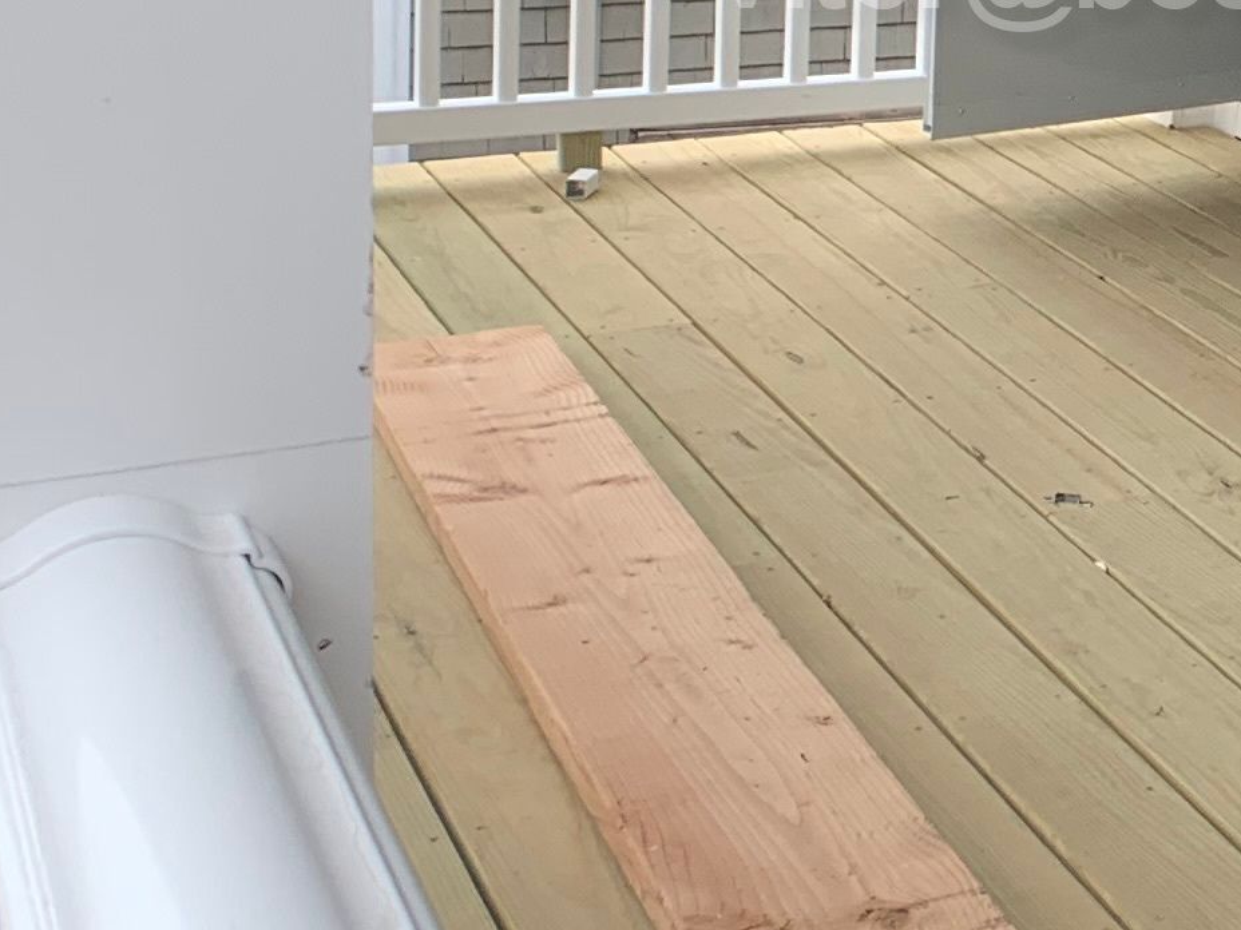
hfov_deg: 16.6
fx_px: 4051
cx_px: 1507
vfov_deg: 12.9
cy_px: -21
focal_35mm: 113
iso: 25
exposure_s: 1/242
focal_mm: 4.25
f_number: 1.8
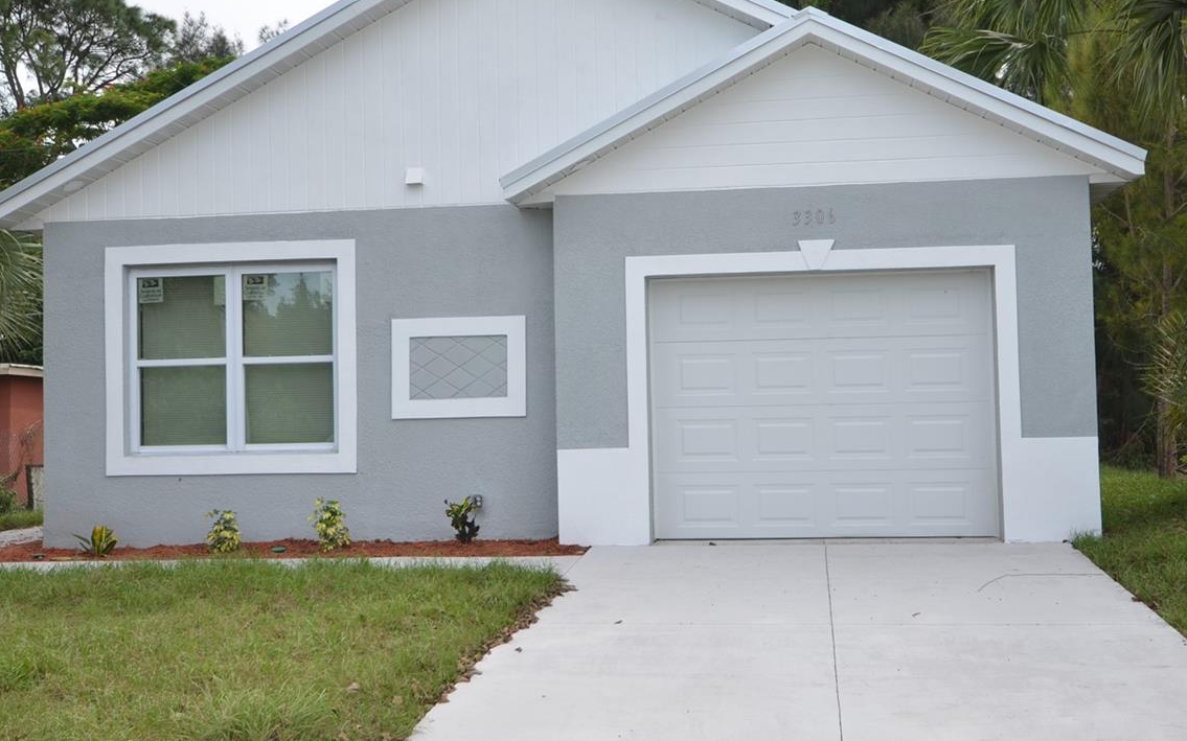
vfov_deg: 29.8
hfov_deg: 46.1
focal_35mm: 43
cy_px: 330
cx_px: 660
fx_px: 1391
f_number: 8
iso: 160
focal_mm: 20
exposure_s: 1/250
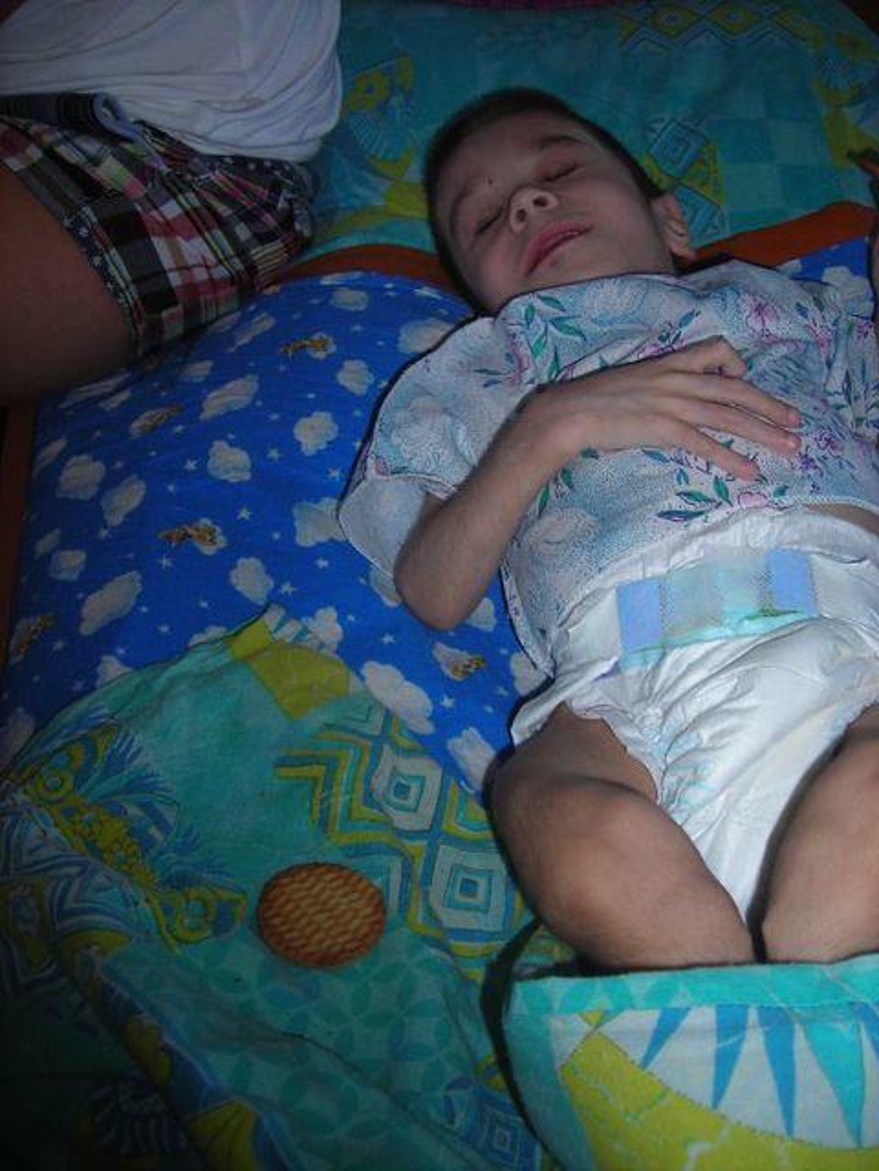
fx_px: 1287
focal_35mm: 38
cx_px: 440
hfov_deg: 37.7
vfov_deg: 49.0
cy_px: 586
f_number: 3.2
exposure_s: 1/60.1
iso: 50
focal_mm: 6.3
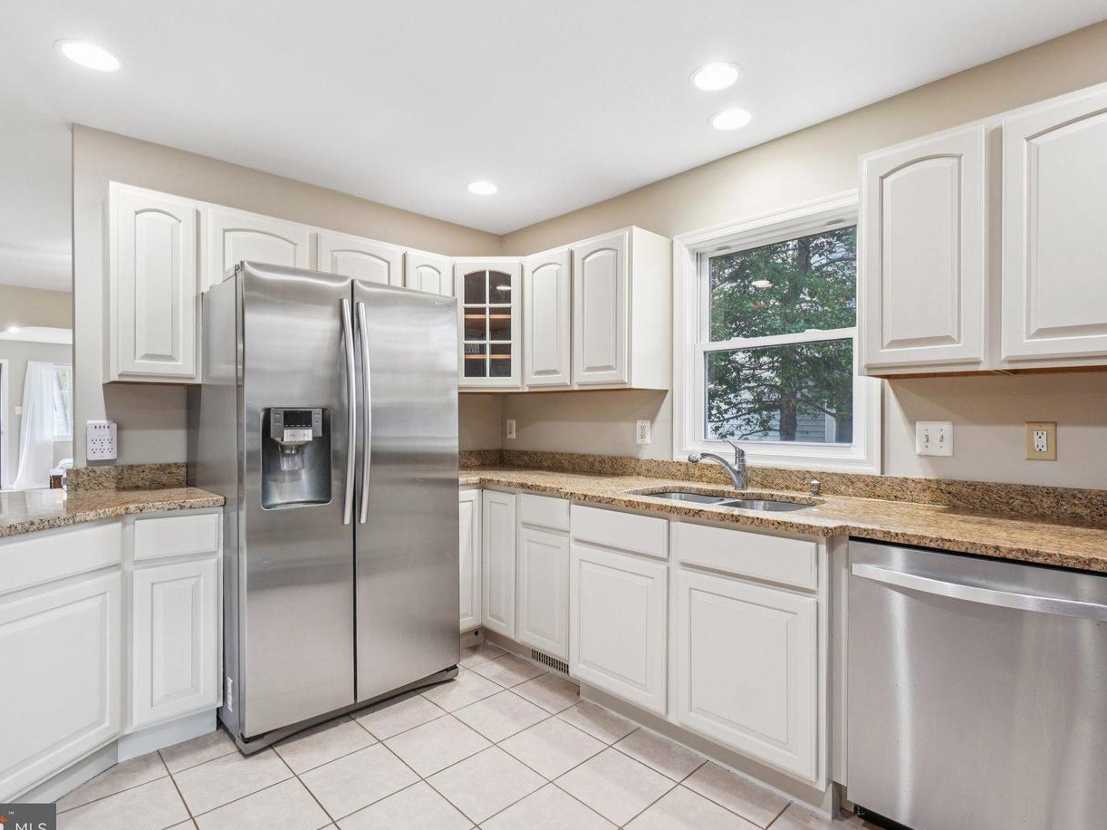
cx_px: 567
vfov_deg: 74.7
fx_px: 544
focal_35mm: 17
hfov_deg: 91.0
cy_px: 415
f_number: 7.1
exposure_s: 1/2.5
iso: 100
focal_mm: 10
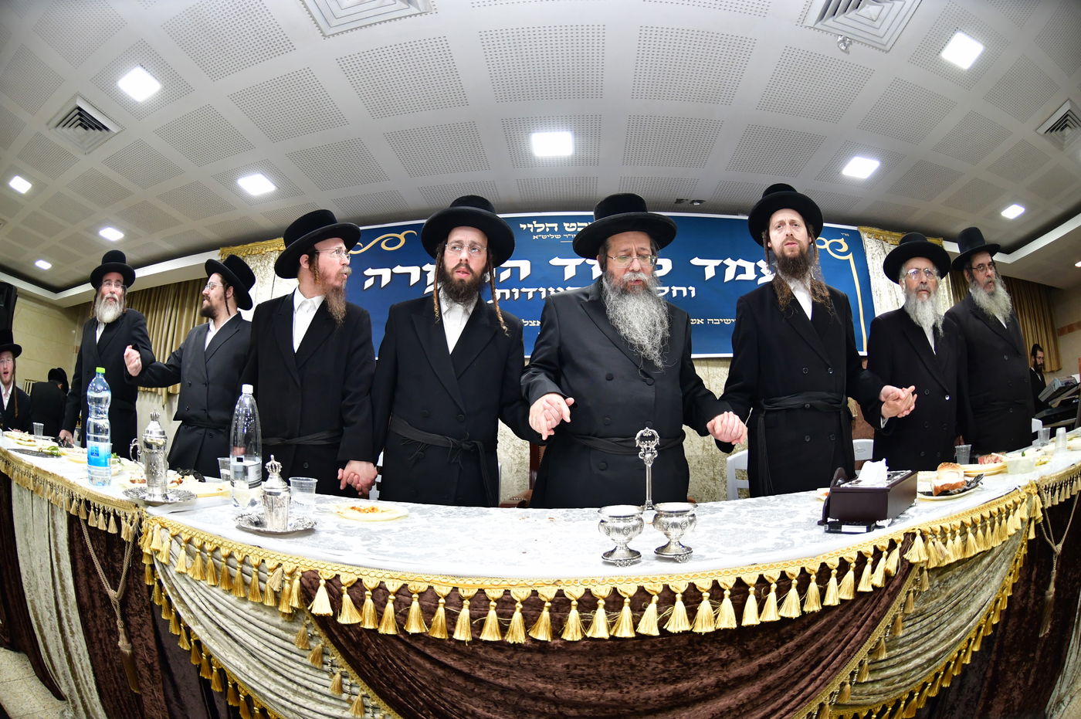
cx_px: 540
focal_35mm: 15
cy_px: 360
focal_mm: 10.5
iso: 800
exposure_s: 1/100
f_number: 5.6
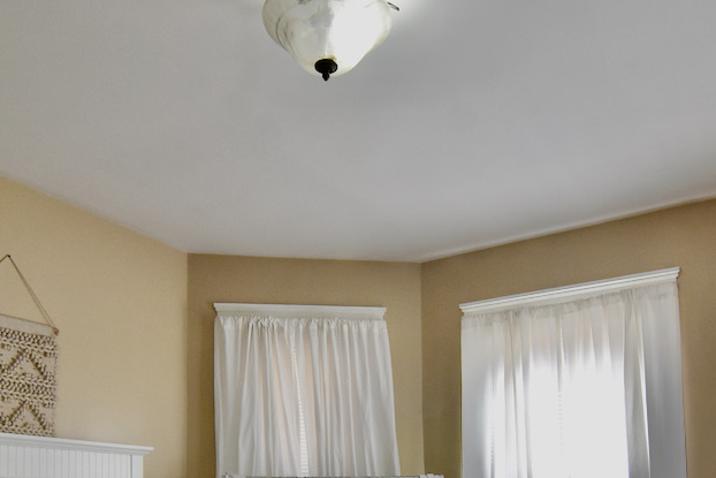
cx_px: 344
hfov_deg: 53.7
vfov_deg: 34.7
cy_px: 450
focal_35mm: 36
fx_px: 706
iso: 800
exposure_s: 1/125
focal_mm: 11.5
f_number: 5.6
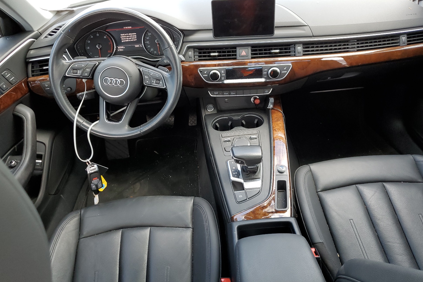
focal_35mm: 28
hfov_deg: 65.5
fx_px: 329
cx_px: 216
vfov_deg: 46.4
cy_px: 132
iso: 63
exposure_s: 1/120
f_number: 1.5
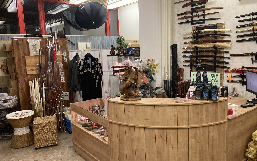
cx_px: 129
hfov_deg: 62.9
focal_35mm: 30
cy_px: 83
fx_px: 210
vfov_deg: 41.8
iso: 250
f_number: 1.8
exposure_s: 1/50
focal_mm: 3.99
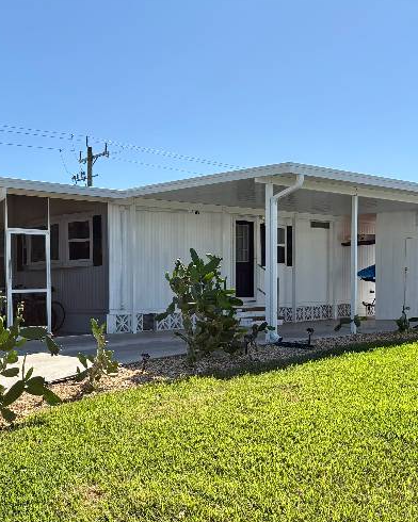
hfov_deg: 32.7
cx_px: 52
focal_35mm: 44
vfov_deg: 41.6
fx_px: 680
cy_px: 332
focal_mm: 5.96
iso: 50
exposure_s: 1/2865
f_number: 1.6
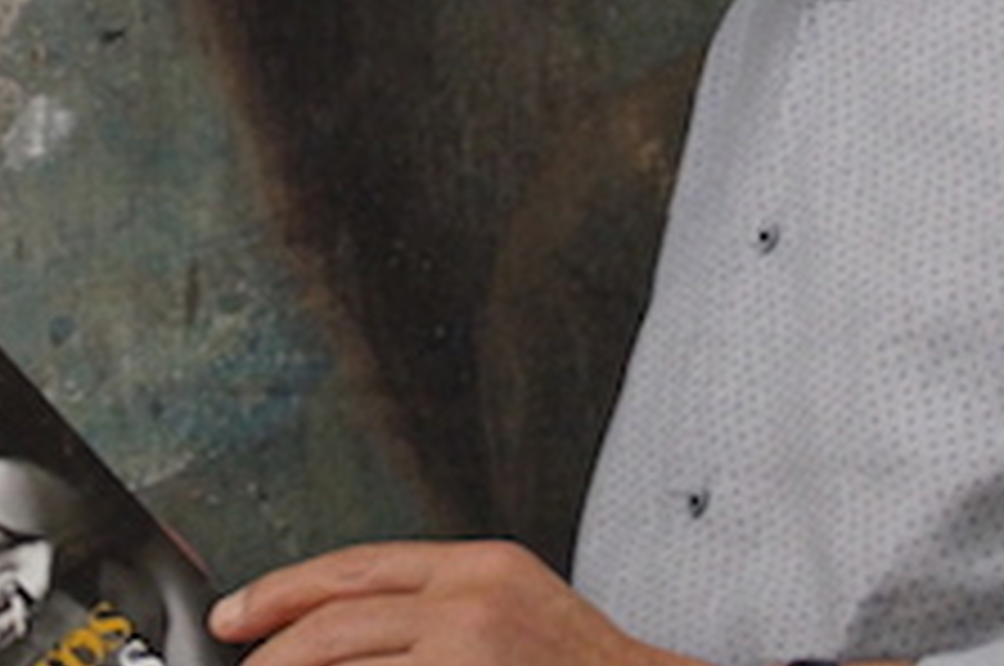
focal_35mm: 560
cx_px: 306
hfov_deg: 3.7
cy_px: -54
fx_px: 15595
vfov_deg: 2.4
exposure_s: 1/125
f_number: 4.5
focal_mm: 130
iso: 3200
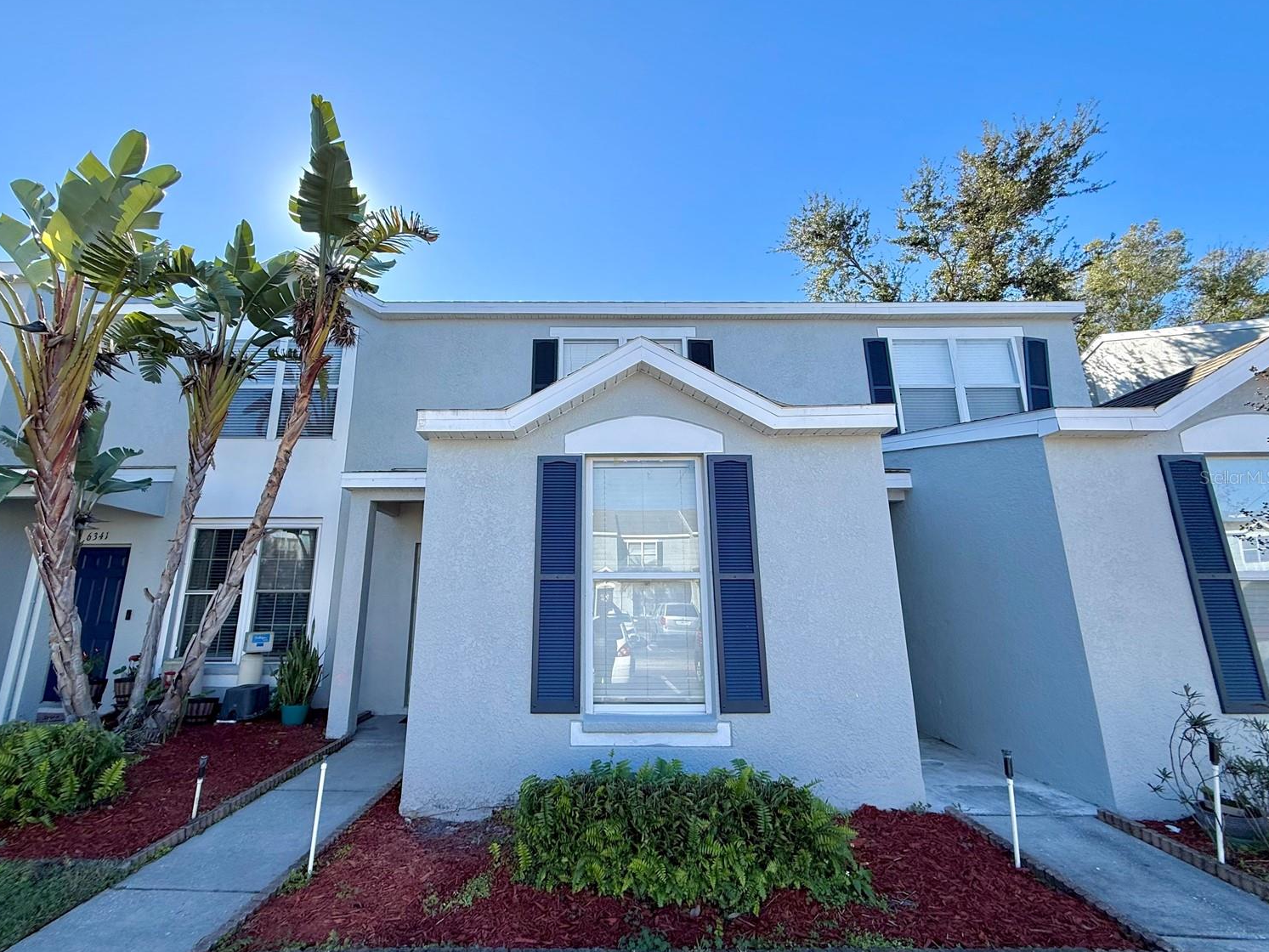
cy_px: 477
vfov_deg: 81.8
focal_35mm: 15
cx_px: 600
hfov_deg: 98.1
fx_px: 550
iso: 50
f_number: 2.2
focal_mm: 2.22
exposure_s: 1/799
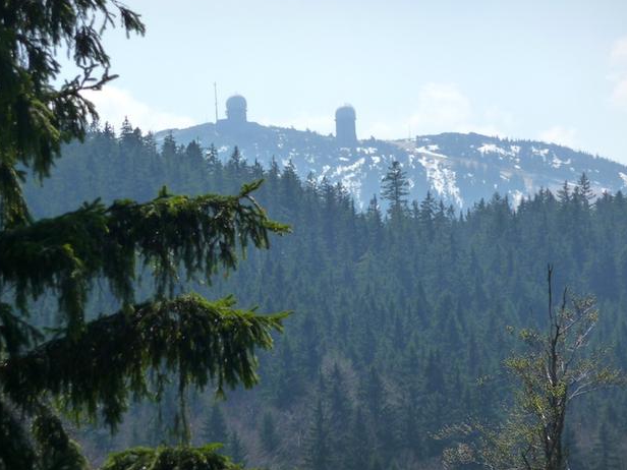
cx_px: 321
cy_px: 228
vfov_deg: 5.1
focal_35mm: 291
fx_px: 5271
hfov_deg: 6.8
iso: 160
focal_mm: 47
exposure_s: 1/800
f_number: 4.9
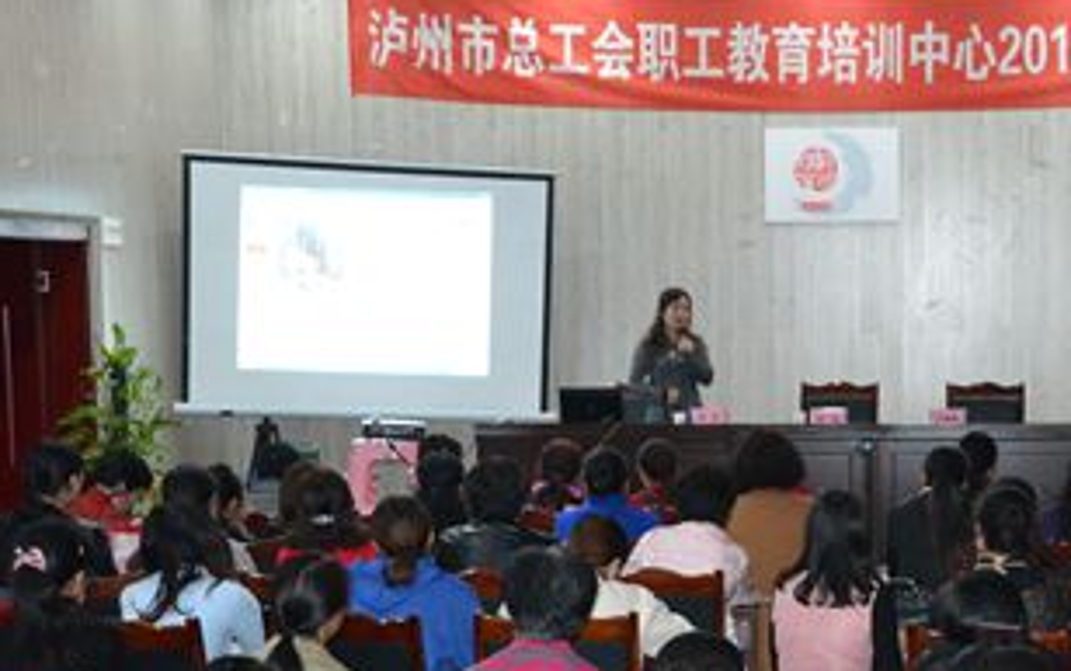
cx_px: 855
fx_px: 2536
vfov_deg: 15.0
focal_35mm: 87
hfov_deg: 23.5
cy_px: 509
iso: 3200
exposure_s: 1/60
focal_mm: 35
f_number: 4.5
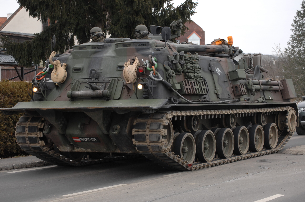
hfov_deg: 24.6
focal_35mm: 82
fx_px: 698
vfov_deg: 16.5
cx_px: 152
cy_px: 101
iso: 400
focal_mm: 55
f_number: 6.3
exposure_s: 1/160
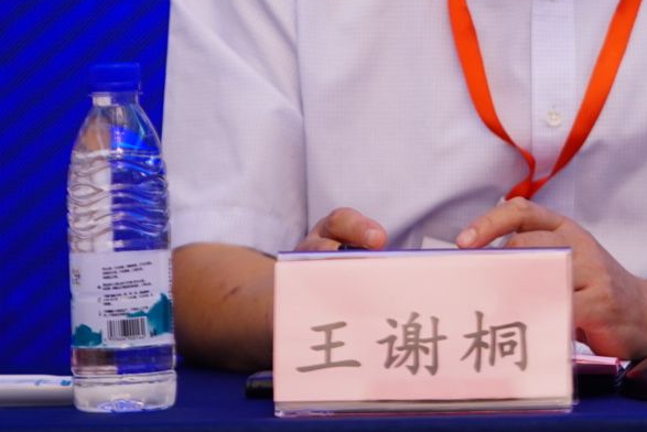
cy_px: -123
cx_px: 547
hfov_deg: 3.7
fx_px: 9907
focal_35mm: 551
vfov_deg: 2.5
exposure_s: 1/100
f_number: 2.8
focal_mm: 200
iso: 1000
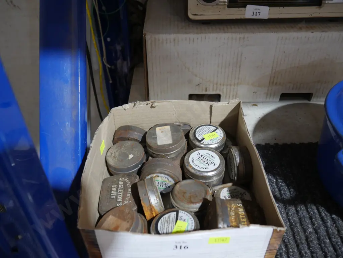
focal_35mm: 32
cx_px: 172
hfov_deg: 56.8
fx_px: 317
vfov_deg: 44.2
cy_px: 129
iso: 800
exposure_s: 1/60
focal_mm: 16
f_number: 3.6
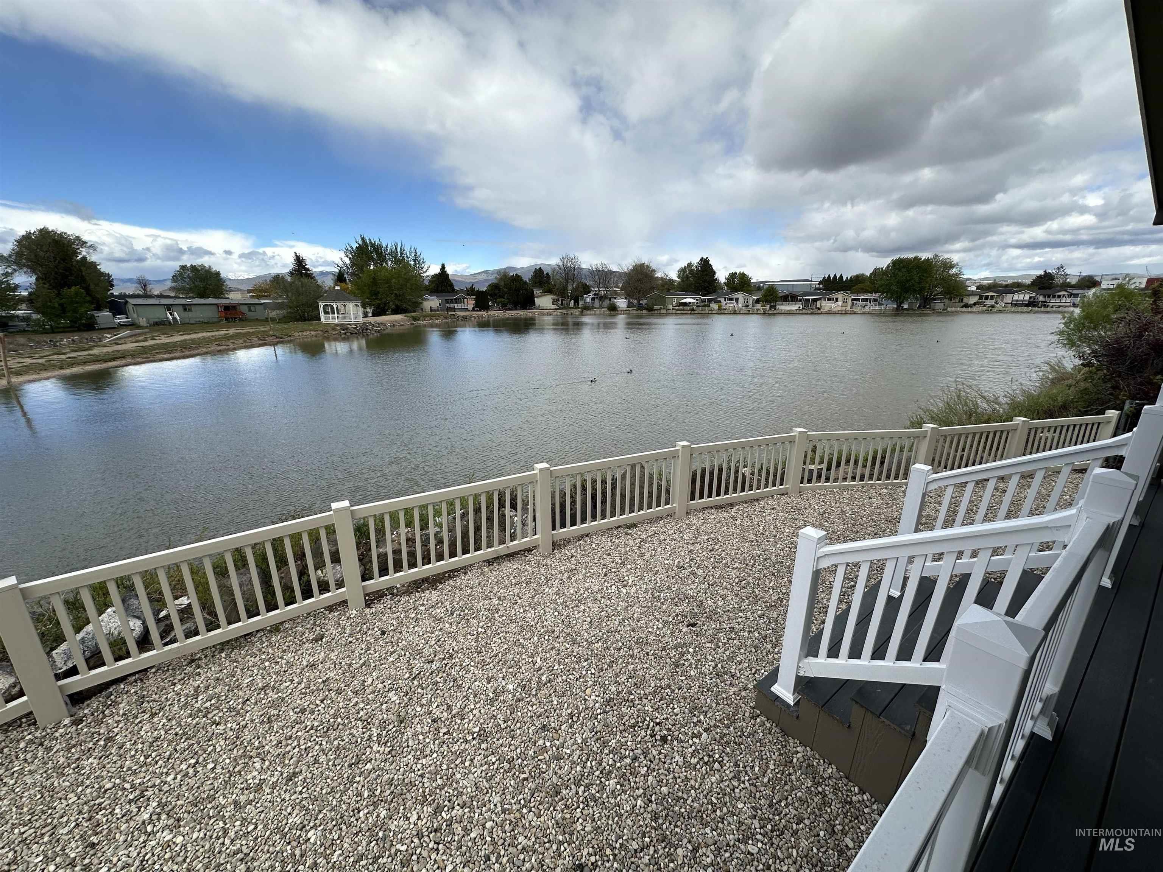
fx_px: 470
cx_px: 582
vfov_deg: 85.7
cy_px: 436
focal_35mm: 14
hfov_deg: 102.1
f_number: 2.2
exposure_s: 1/1667
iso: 50
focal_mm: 2.22
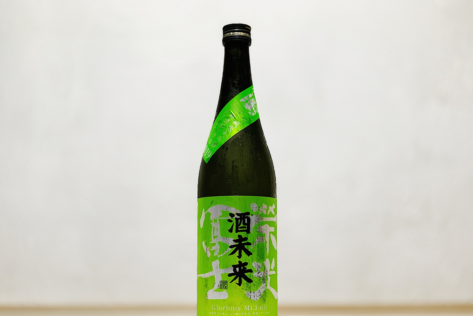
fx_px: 723
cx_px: 236
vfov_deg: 24.6
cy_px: 175
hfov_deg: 36.2
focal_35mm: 55
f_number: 2.4
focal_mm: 6
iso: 80
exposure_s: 1/48
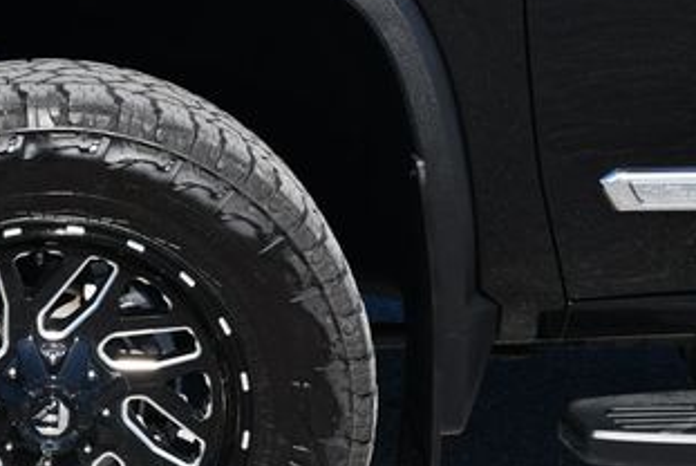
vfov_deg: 9.8
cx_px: 78
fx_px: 2709
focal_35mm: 140
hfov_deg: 14.5
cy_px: 372
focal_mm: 34
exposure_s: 1/250
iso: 110
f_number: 8
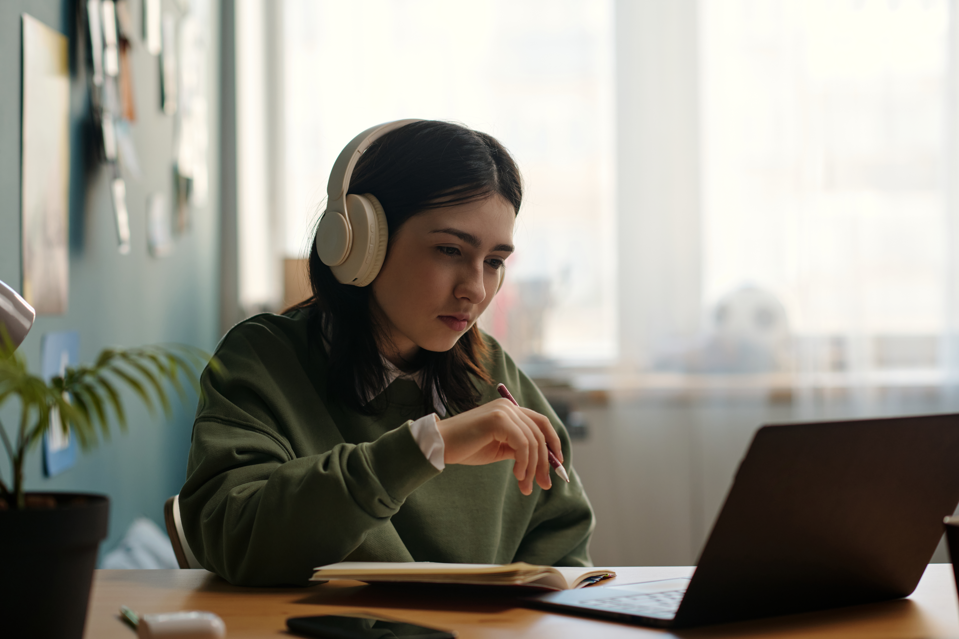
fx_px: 2264
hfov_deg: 23.9
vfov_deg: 16.1
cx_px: 480
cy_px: 320
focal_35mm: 85
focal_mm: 85
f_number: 2.8
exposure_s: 1/160
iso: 400
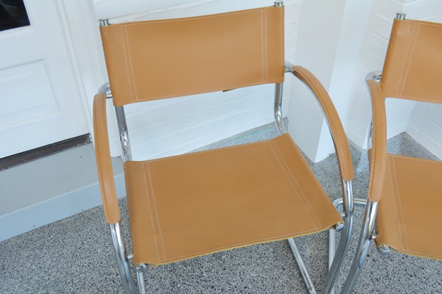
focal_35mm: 33
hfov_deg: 57.2
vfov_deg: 40.0
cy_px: 147
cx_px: 221
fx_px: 405
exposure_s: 1/125
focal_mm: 22
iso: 400
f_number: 5.6
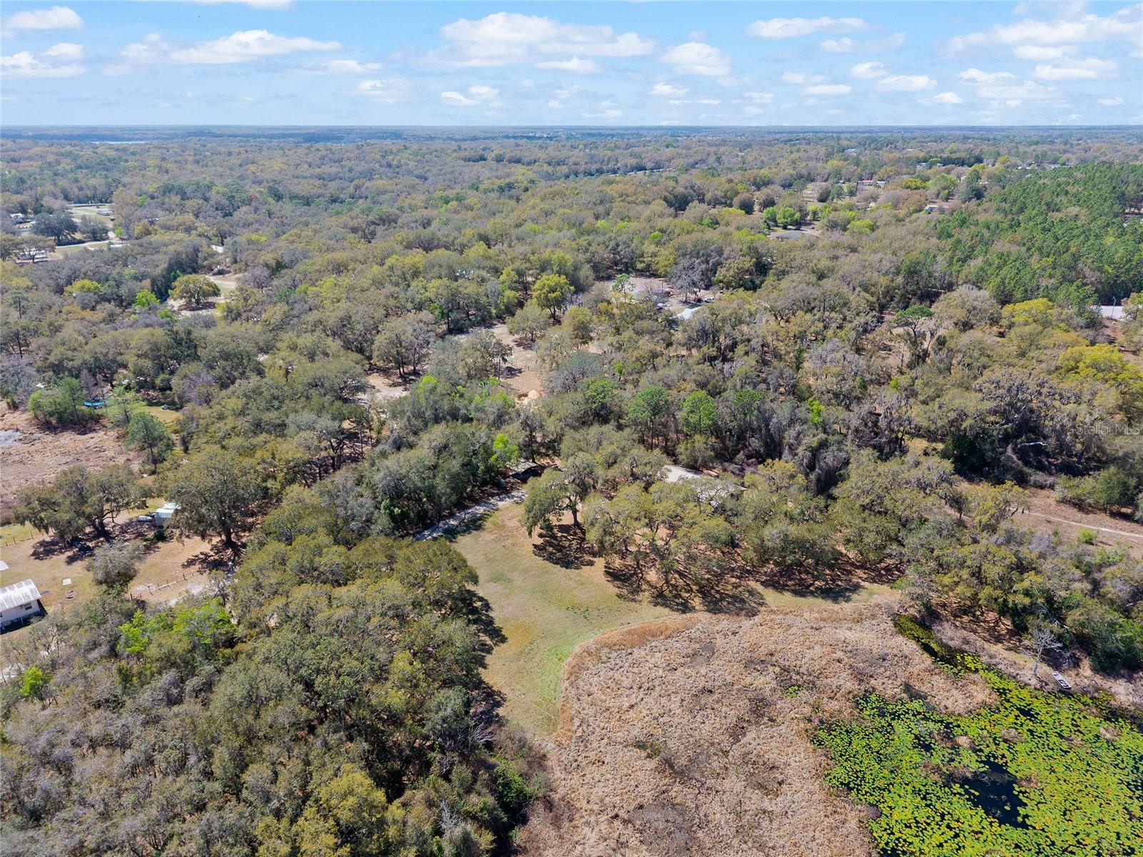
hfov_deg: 71.6
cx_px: 572
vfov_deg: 56.8
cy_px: 428
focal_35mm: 24
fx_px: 792
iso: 300
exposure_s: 1/4000
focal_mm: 8.67
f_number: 1.8
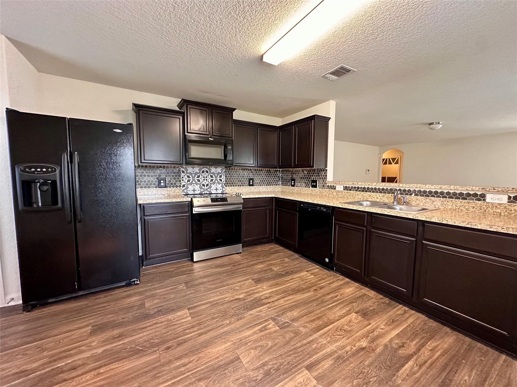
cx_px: 258
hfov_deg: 102.1
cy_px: 194
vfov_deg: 85.7
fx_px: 209
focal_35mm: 14
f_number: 2.2
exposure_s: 1/60
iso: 800
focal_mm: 2.22
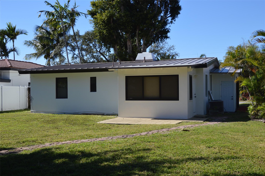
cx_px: 132
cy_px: 88
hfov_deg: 46.4
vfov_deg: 31.8
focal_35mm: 42
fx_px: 309
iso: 100
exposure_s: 1/320
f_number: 9
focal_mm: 28
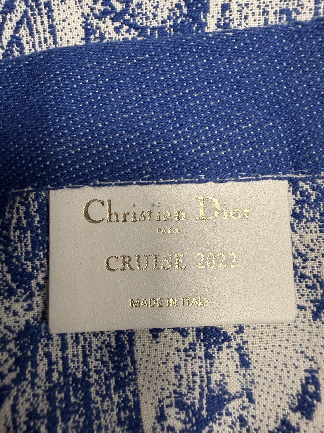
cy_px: 216
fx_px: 300
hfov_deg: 56.8
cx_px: 162
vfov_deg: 71.6
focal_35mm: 24
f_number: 2.2
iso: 320
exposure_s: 1/100
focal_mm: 2.22
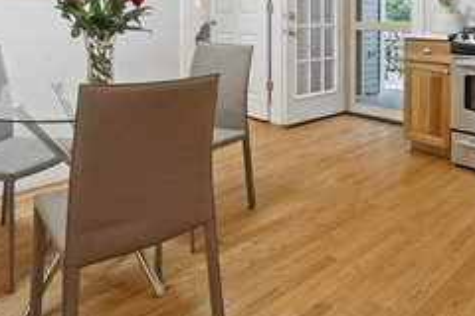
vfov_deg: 37.5
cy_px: 14
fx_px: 422
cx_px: 305
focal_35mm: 32
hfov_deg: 57.8
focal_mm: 16
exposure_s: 1
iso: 320
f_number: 8
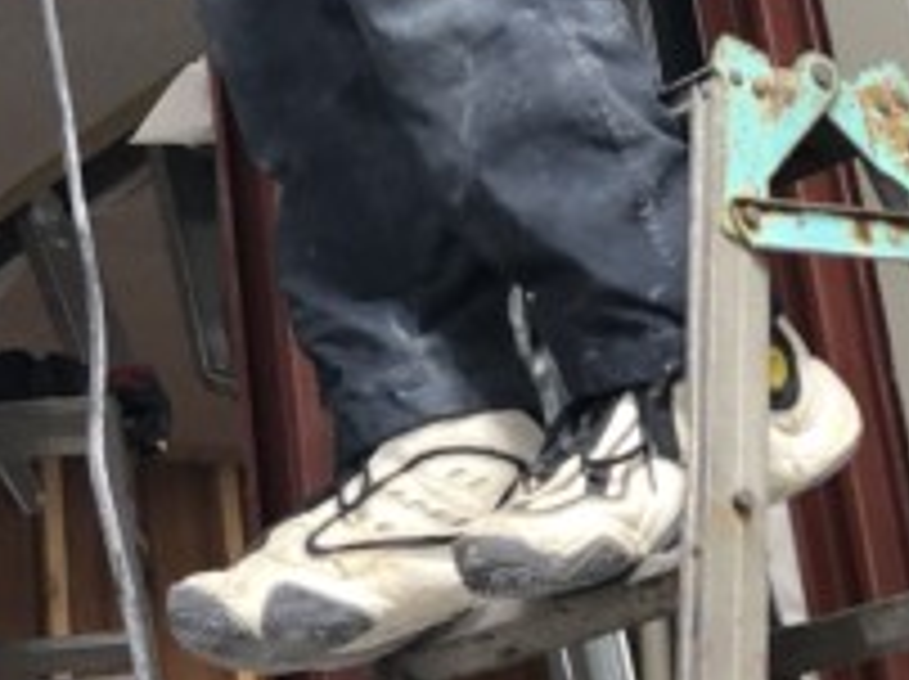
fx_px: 2911
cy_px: -446
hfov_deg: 17.5
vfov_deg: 12.4
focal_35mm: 111
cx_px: 135
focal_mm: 3.99
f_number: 1.8
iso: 50
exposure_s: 1/15
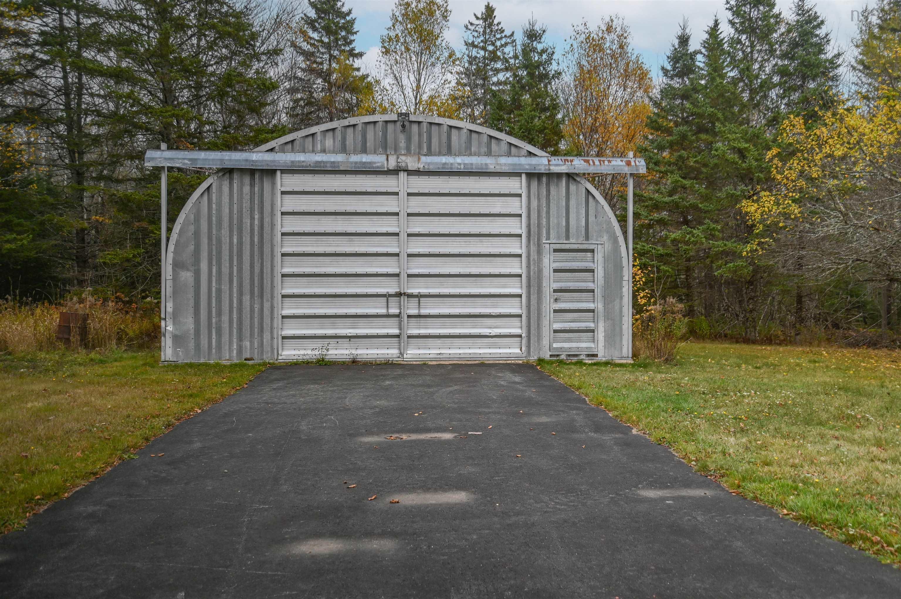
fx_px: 800
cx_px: 450
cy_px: 300
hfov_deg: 58.8
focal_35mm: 32
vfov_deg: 41.1
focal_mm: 32
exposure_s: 1/250
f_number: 4.5
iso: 200
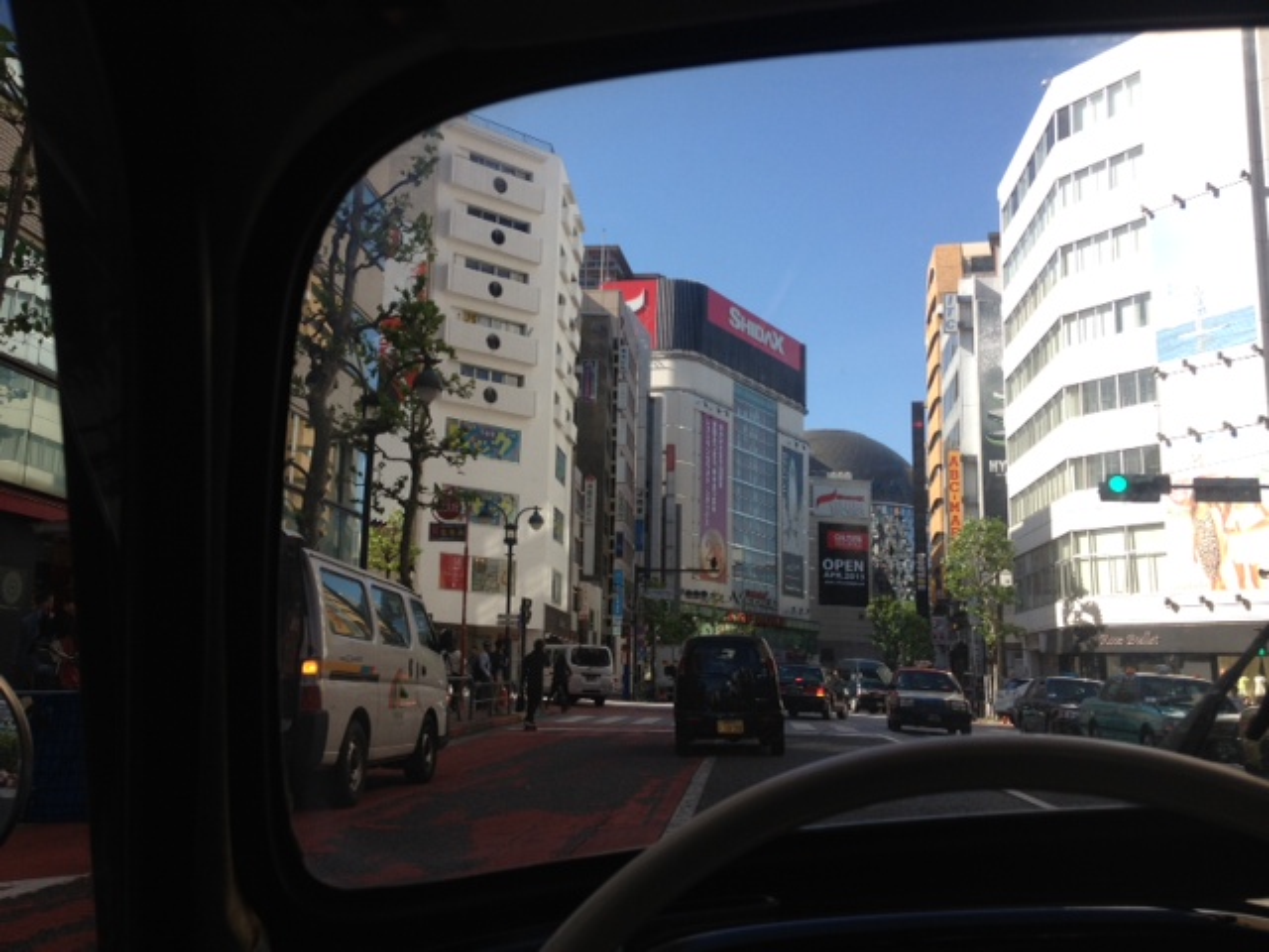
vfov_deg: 40.7
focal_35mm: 35
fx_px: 1283
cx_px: 634
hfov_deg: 52.6
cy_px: 476
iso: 64
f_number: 2.4
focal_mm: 4.28
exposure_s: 1/890
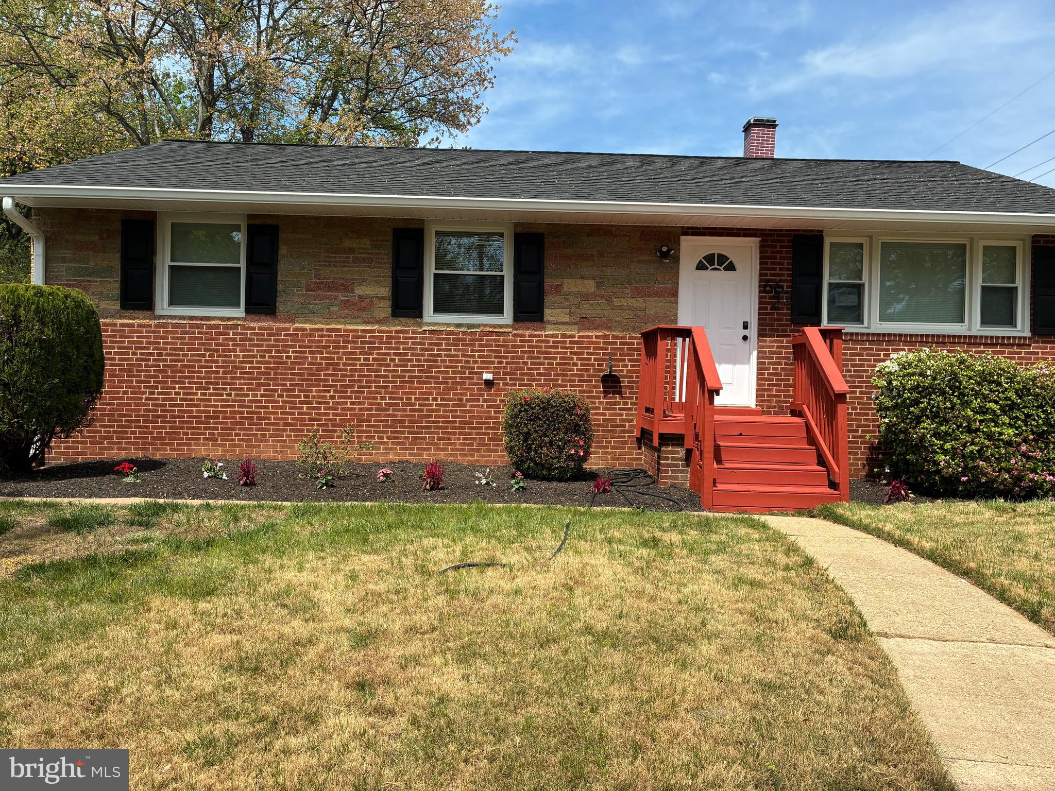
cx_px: 528
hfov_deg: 67.3
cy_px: 396
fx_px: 792
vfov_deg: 53.1
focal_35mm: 26
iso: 20
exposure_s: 1/1125
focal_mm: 4.2
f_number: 1.64
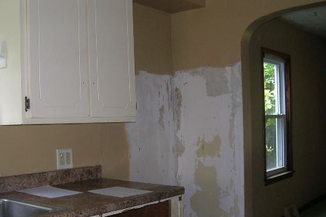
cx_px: 139
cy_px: 135
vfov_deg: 28.5
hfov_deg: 41.8
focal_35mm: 47
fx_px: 425
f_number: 2.9
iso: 50
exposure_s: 1/60.1
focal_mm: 5.7
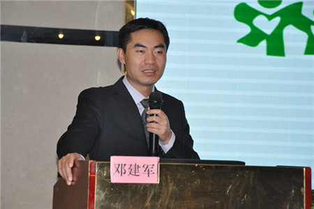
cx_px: 157
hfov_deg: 15.2
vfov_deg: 10.2
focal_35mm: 135
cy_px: 104
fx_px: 1177
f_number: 5.3
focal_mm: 90
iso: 800
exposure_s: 1/60
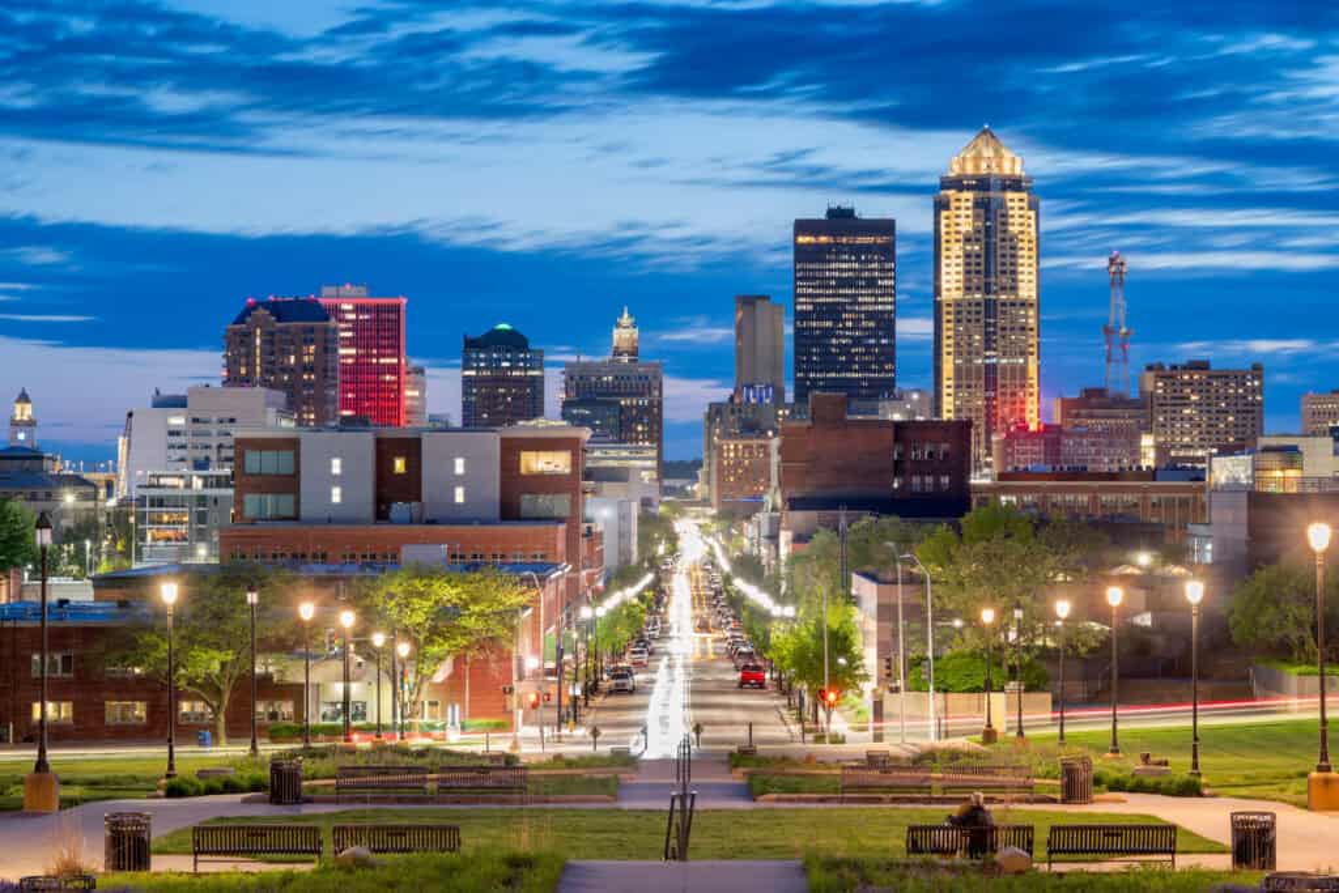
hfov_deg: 19.6
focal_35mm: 104
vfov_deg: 13.2
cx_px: 670
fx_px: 3869
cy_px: 446
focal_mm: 104
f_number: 8
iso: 100
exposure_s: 30
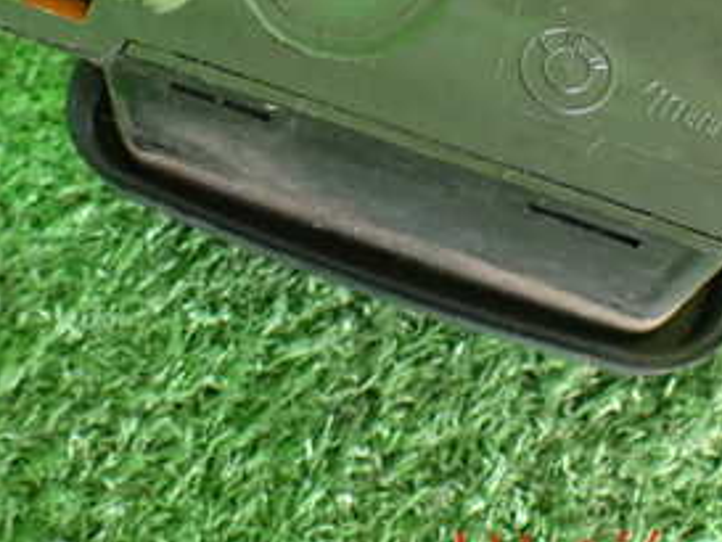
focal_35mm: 66
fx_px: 1377
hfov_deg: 29.2
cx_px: 259
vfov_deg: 21.5
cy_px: -3
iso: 800
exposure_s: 1/100
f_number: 2.3
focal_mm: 5.4
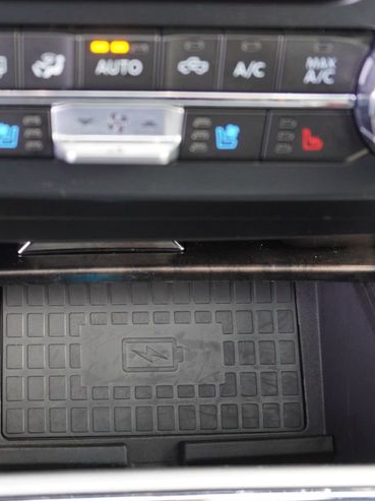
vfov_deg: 39.7
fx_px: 694
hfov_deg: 29.5
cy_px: 261
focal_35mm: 48
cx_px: 74
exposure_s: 1/60
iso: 1000
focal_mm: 16
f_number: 4
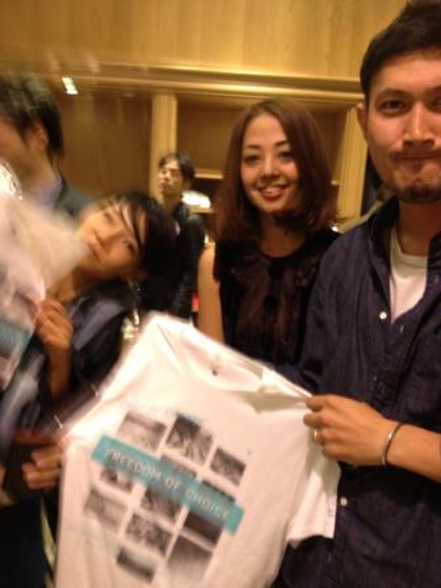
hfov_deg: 40.7
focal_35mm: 35
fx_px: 595
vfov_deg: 52.6
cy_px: 294
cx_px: 220
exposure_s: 1/20
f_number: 2.4
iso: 160
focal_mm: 4.28
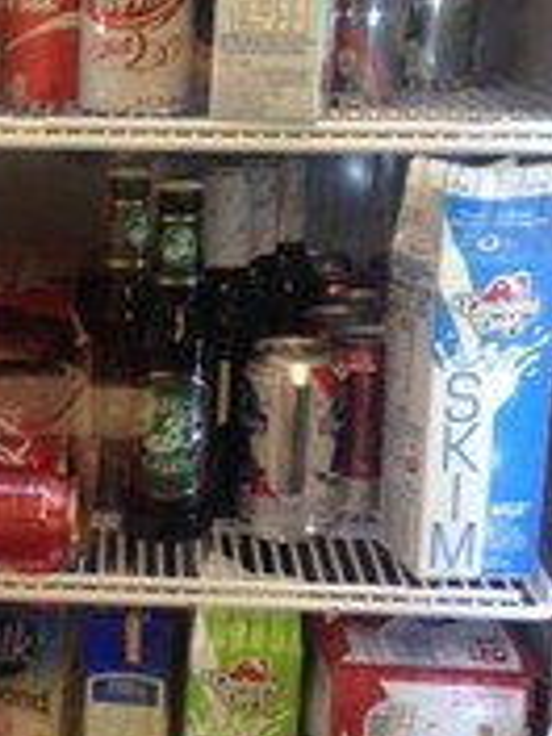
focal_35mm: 90
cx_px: -29
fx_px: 1914
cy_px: 431
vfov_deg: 21.7
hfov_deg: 16.0
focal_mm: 4.12
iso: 50
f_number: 2.4
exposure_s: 1/24
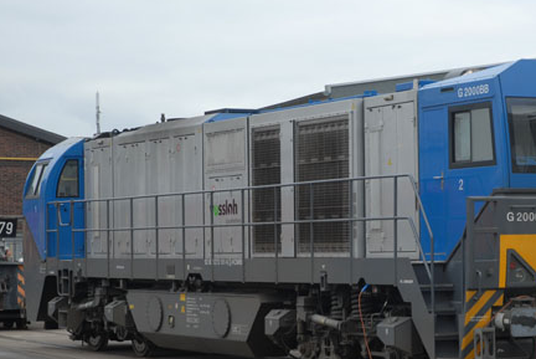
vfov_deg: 11.8
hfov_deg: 17.6
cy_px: 221
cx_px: 365
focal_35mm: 116
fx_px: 1729
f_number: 5.6
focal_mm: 52
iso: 200
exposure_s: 1/80
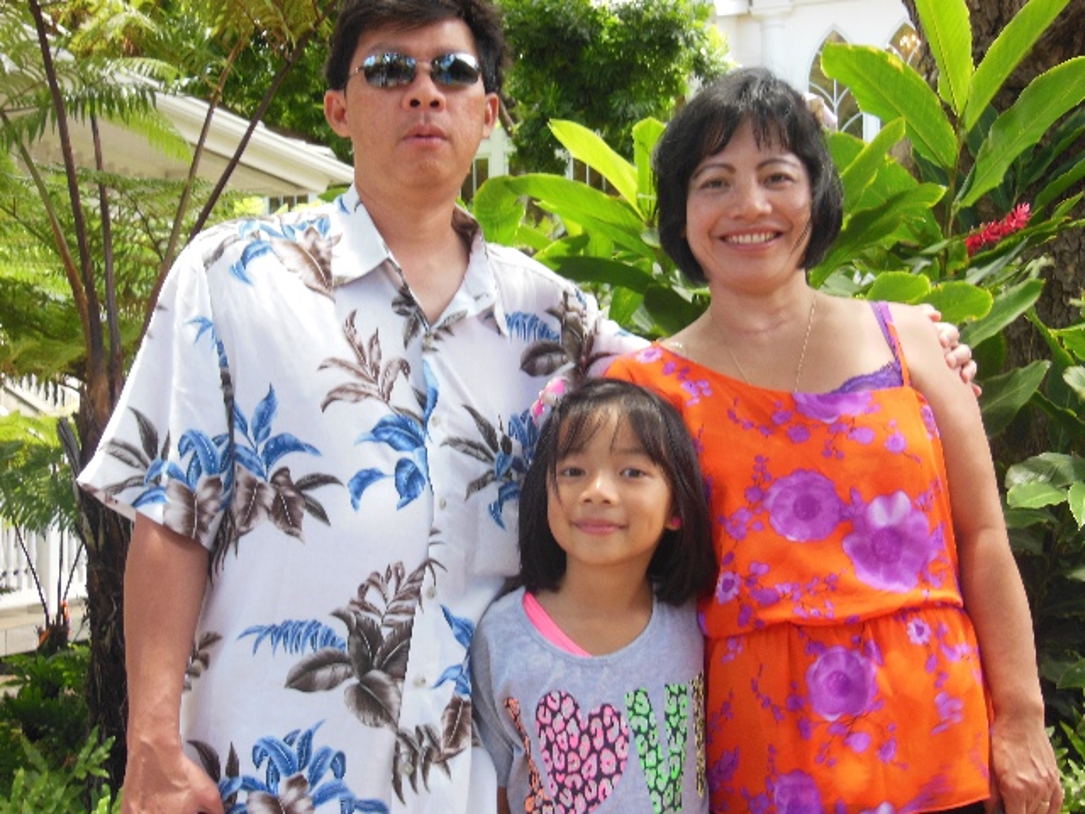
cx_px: 542
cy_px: 407
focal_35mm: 45
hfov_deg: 42.1
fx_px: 1410
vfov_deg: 32.2
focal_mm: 8
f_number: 4.4
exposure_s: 1/40
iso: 125
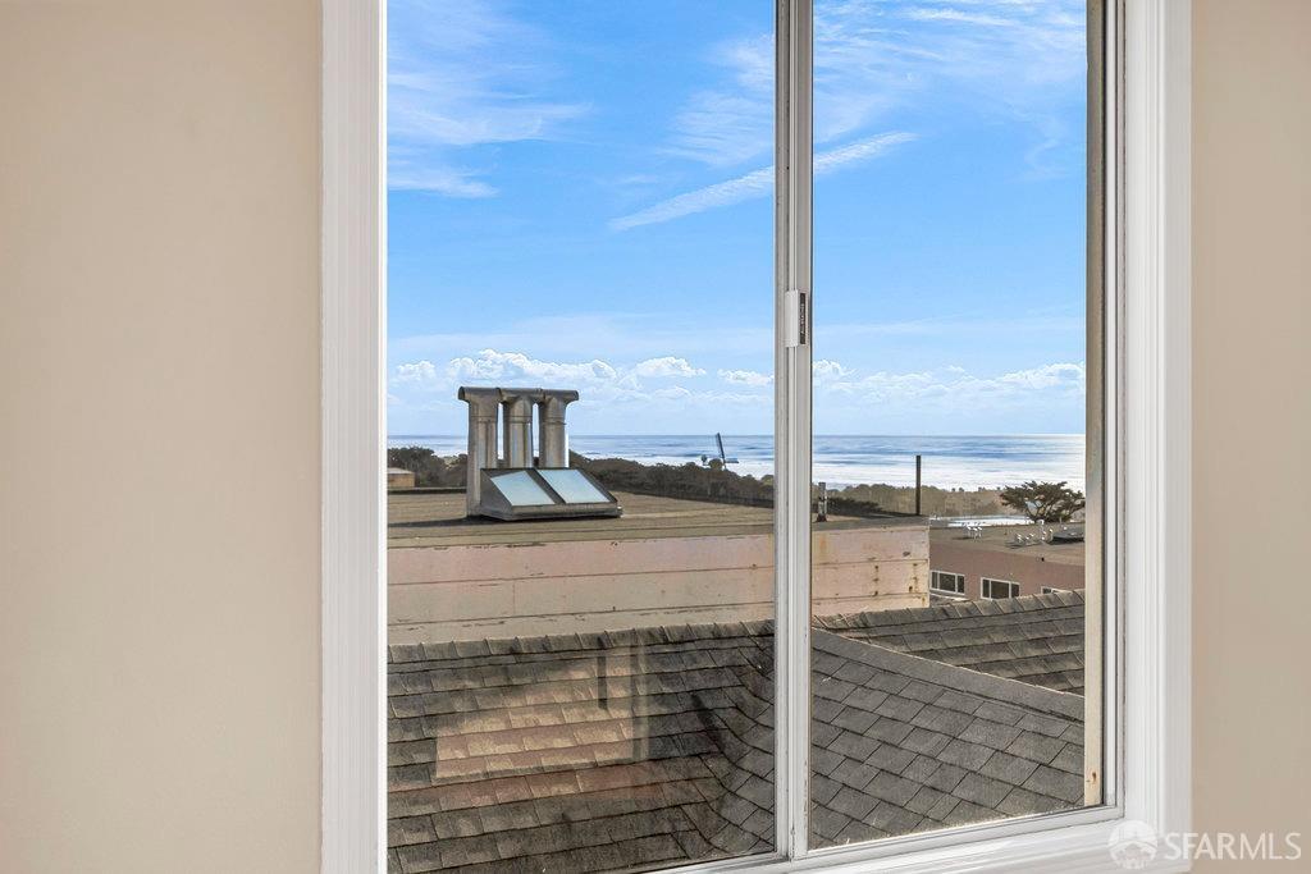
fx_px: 1311
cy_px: 437
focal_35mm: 36
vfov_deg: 36.9
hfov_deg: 53.1
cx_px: 656
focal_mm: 24
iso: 100
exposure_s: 1/200
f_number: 9
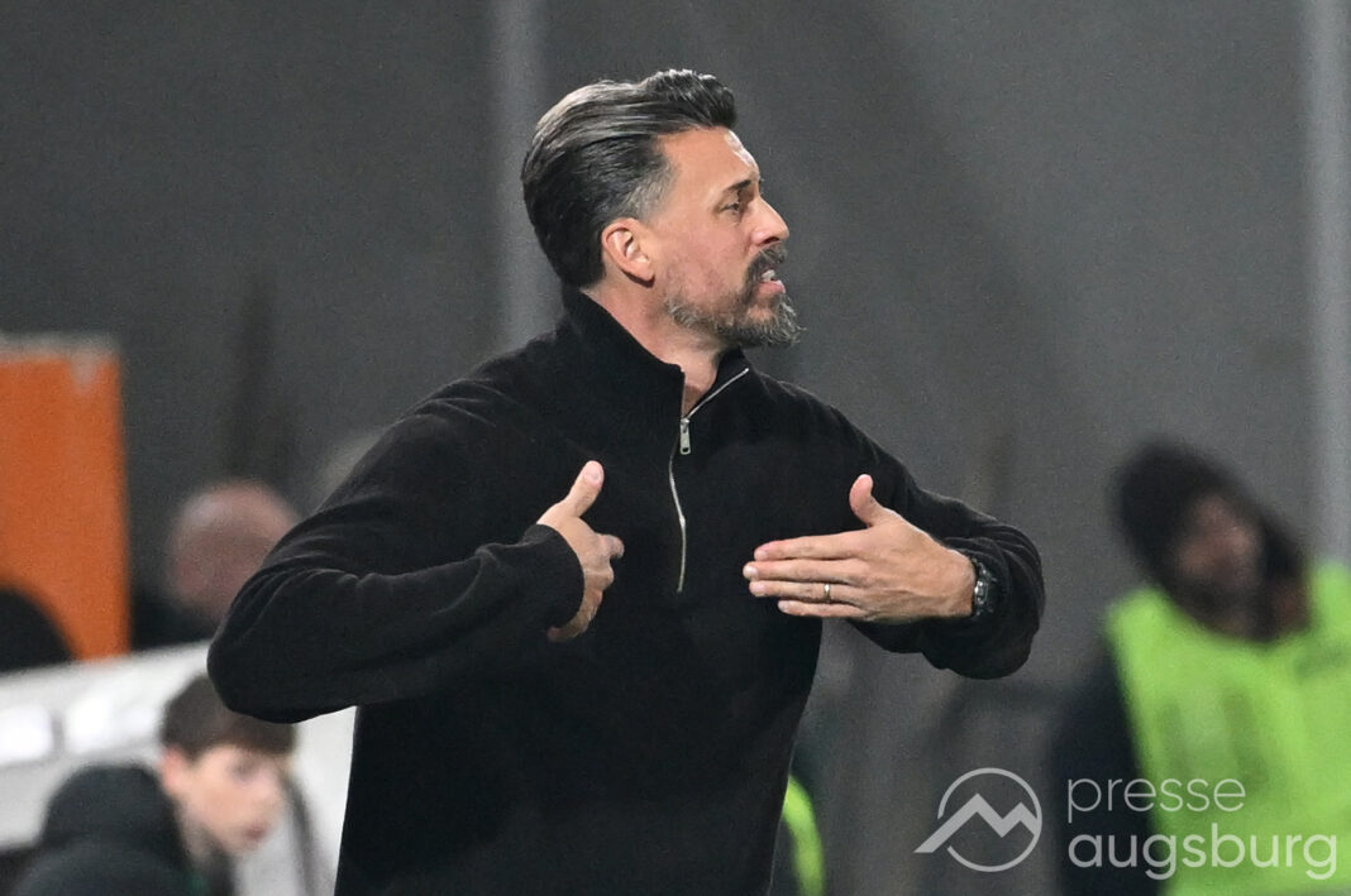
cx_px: 676
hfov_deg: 5.2
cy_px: 448
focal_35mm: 400
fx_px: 14991
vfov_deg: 3.4
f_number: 4.5
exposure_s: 1/800
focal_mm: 400
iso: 3200
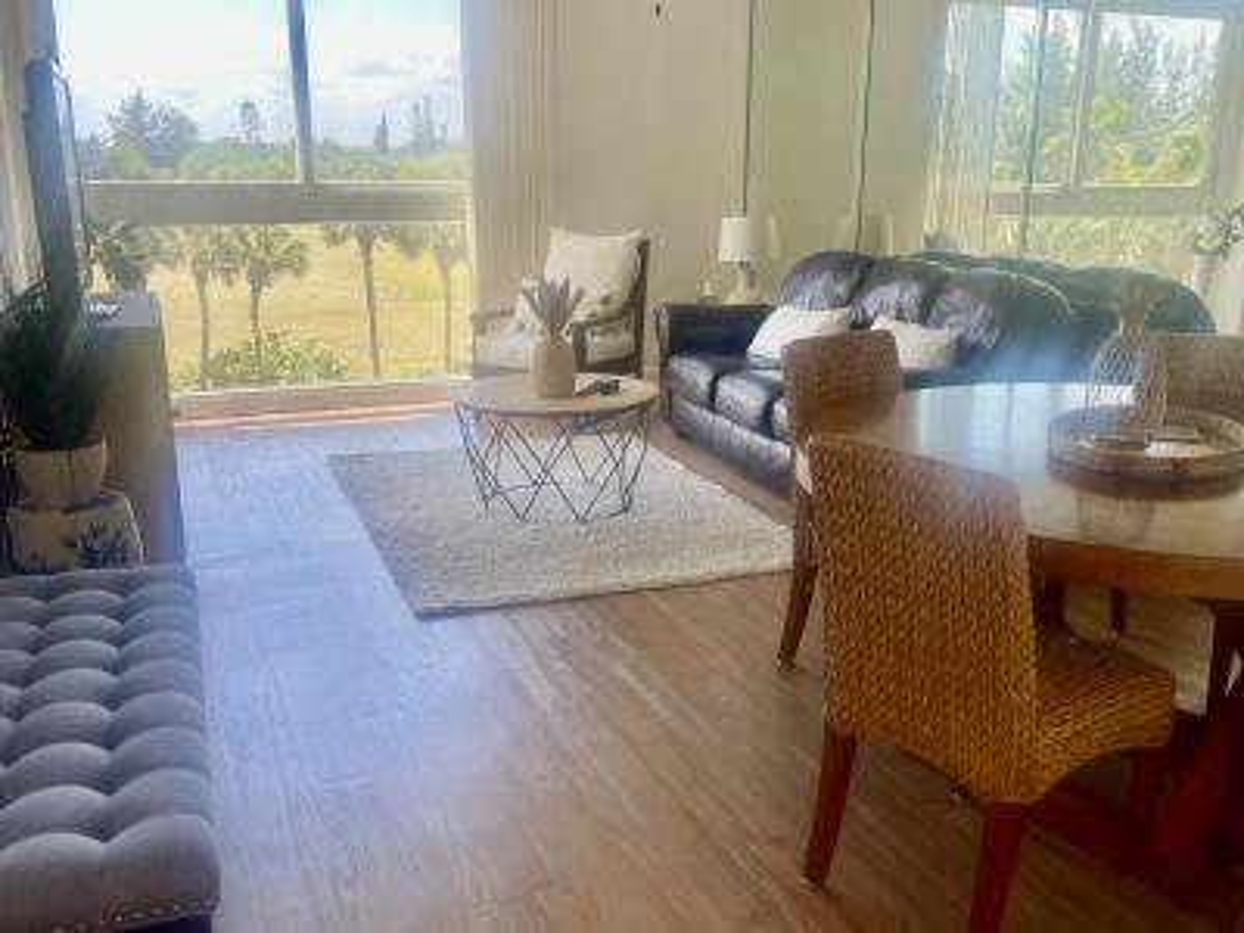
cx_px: 622
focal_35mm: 25
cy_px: 466
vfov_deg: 54.9
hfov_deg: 69.4
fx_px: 898
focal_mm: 5.1
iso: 32
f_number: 1.6
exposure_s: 1/169
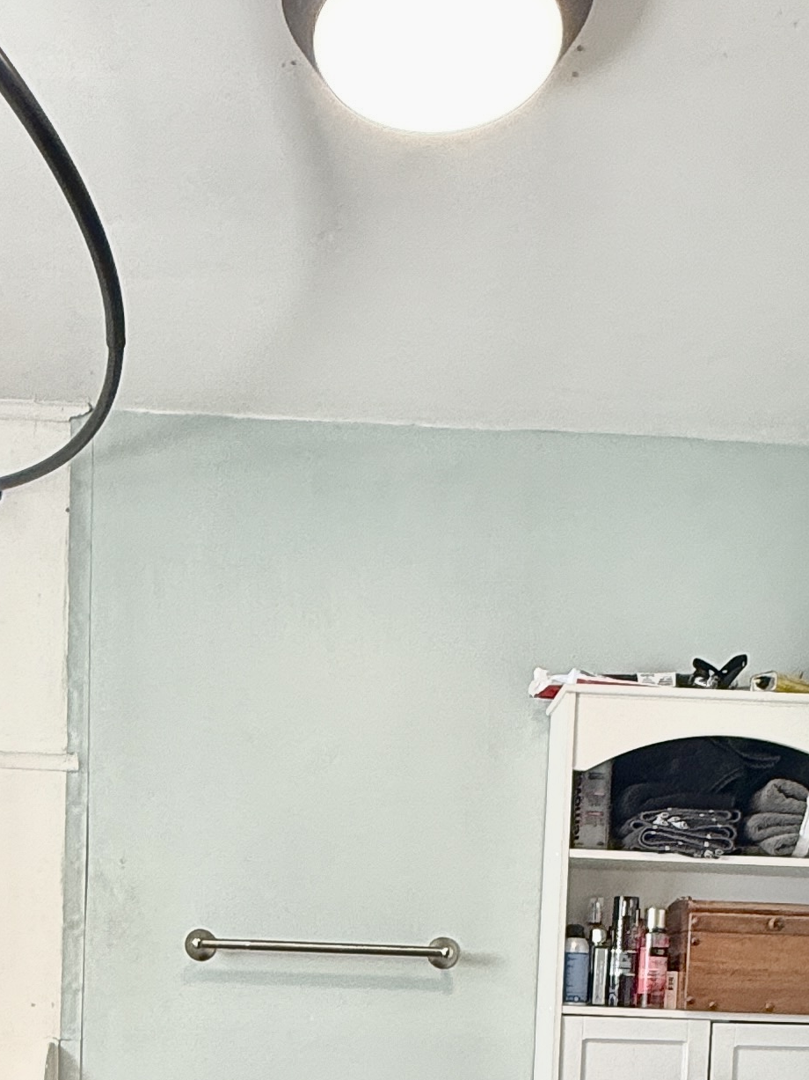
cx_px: 356
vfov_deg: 35.3
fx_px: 1434
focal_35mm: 46
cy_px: 1192
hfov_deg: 31.5
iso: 125
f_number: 2.2
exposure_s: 1/120
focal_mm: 2.22
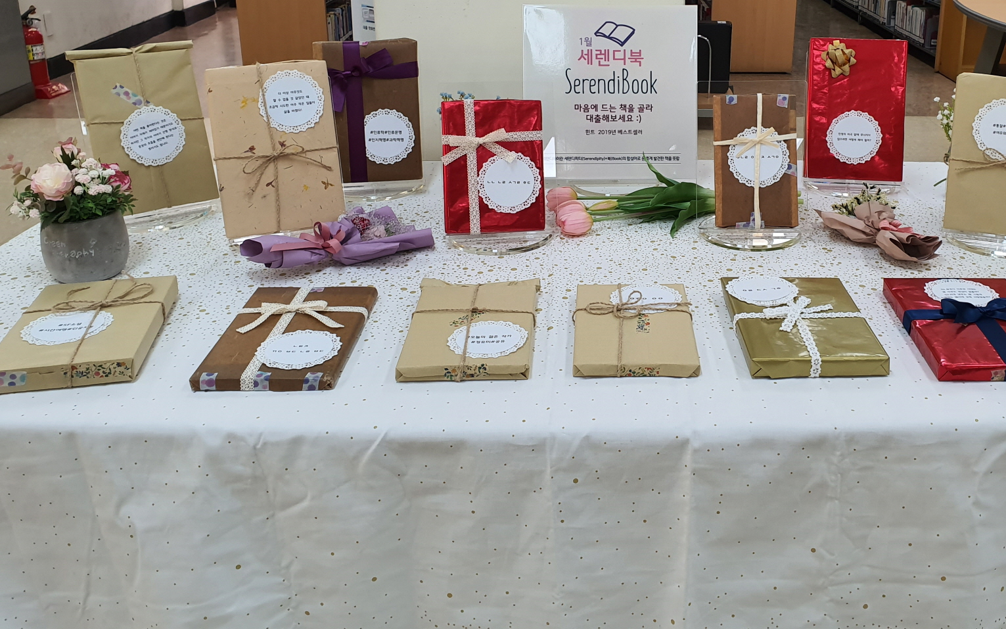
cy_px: 158
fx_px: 987
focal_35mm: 36
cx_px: 647
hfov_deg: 53.2
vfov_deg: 34.6
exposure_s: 1/120
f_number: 2.4
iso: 100
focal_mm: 4.3
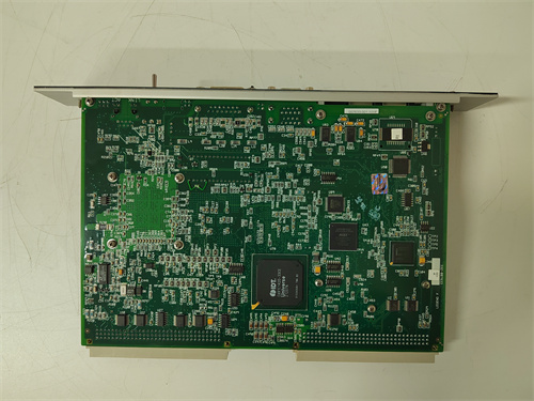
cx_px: 267
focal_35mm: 23
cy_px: 200
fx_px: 355
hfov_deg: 73.9
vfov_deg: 58.9
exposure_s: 1/100
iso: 2144
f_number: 1.9
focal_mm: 5.52
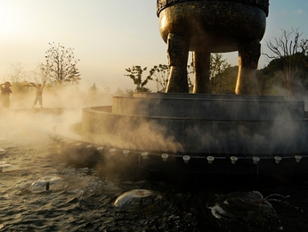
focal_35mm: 30
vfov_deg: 45.5
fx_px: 267
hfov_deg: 59.4
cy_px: 63
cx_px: 185
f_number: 10
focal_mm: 12
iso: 100
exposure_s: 1/125
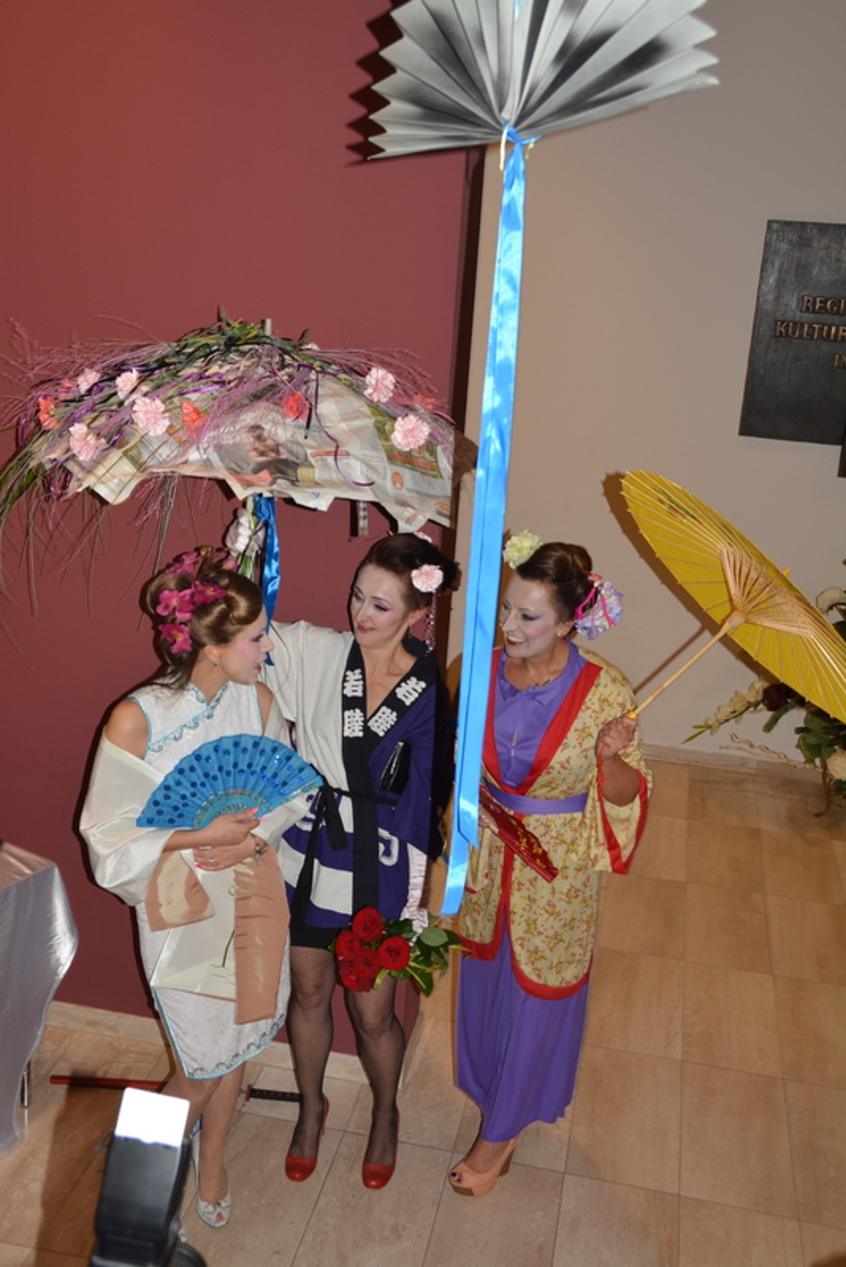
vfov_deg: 53.1
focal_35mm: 36
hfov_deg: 36.9
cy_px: 634
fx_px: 1268
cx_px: 423
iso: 200
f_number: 5.6
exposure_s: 1/30
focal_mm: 24
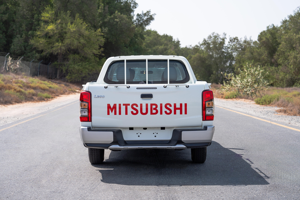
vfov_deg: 19.5
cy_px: 100
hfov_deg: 28.8
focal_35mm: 70
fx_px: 583
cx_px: 150
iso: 100
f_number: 5
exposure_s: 1/800
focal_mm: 70
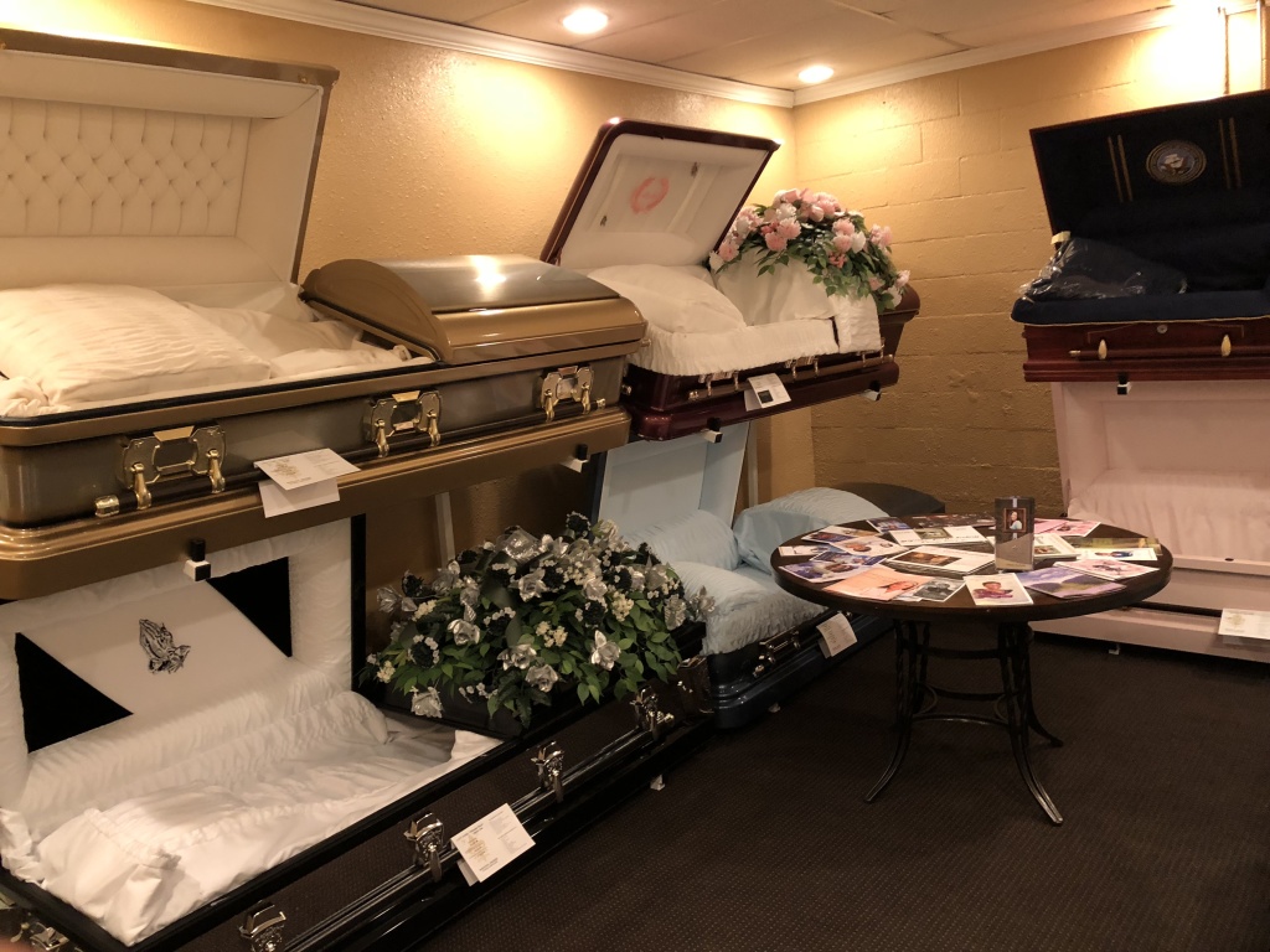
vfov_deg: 48.2
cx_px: 635
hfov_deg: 61.7
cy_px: 476
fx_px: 1064
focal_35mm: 29
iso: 100
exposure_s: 1/9
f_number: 1.8
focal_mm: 3.99
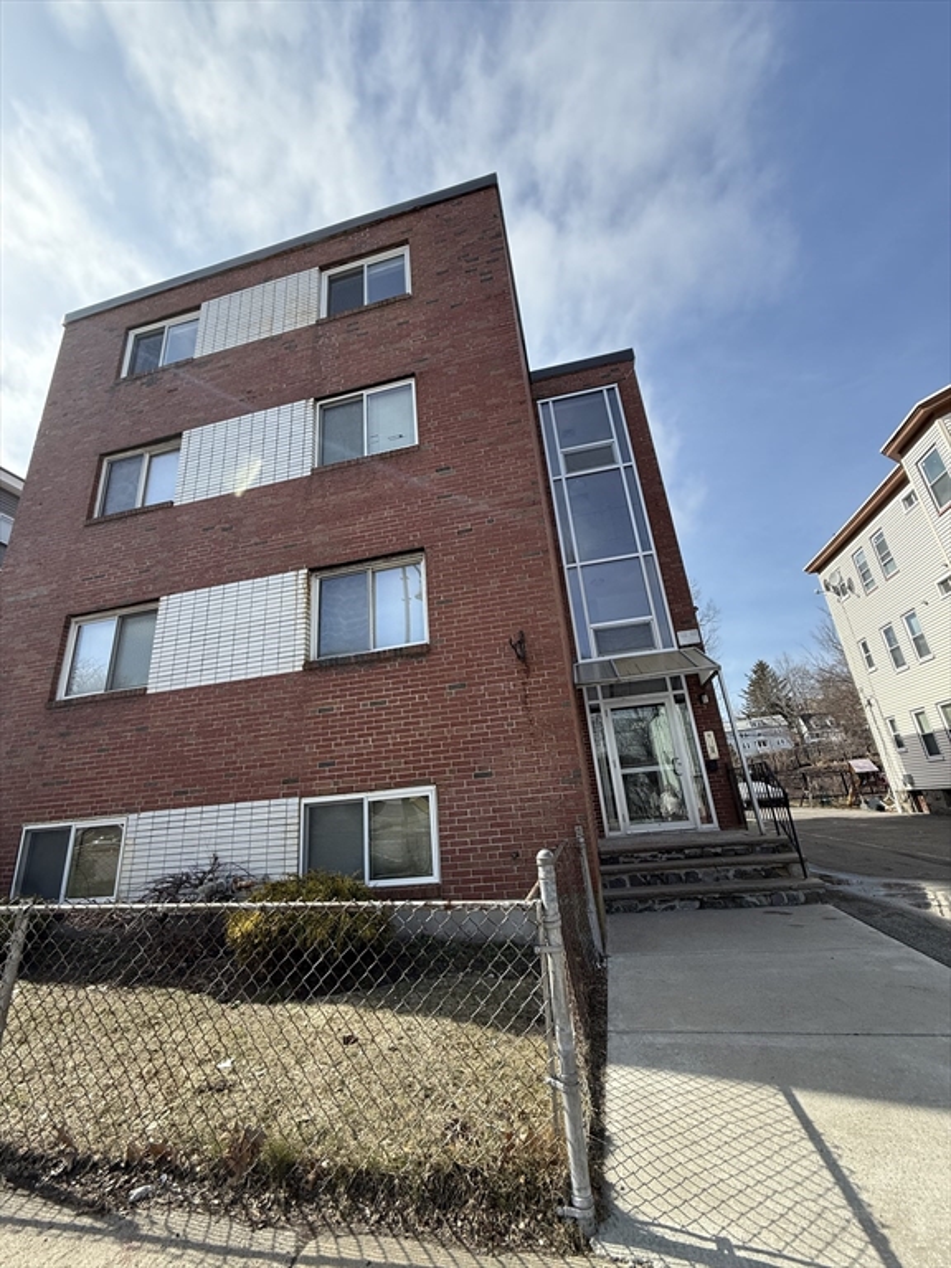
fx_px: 513
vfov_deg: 102.1
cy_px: 634
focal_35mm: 14
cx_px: 476
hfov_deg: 85.7
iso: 64
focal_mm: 2.22
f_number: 2.2
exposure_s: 1/985
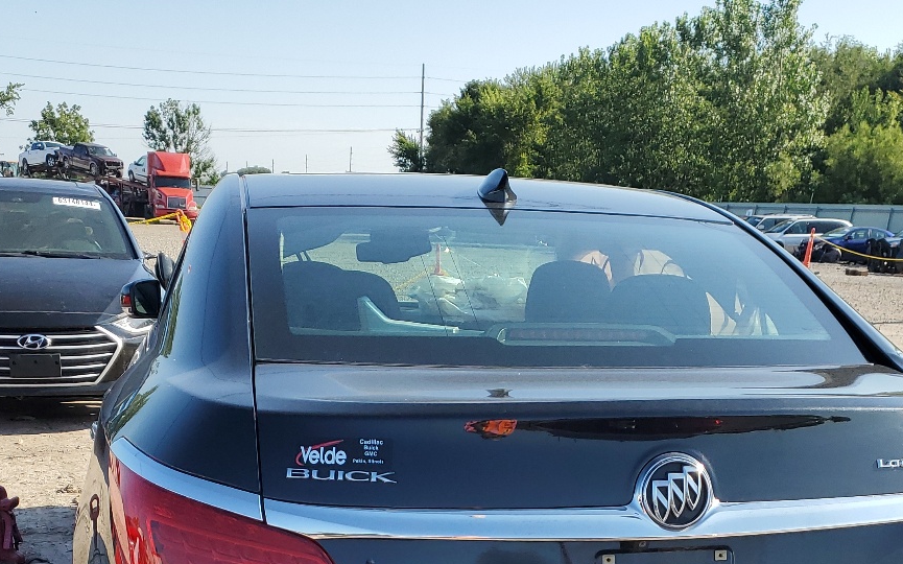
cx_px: 521
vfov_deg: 23.9
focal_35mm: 51
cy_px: 602
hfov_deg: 39.5
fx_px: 1255
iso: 50
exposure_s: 1/2000
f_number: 1.5
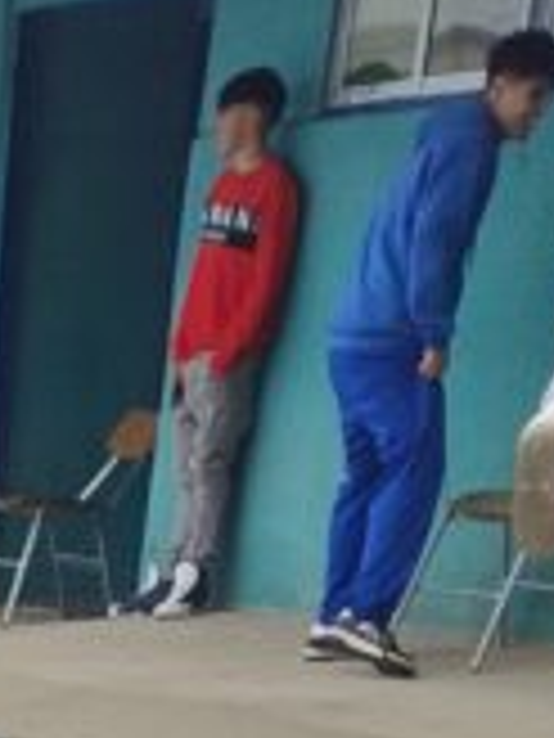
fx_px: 3201
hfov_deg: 8.4
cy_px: 2048
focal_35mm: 150
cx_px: -1065
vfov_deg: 10.4
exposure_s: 1/177
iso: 100
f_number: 1.8
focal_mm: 5.56
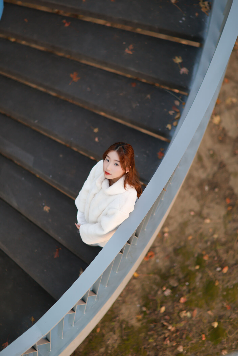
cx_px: 119
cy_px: 178
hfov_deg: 16.3
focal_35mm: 84
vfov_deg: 24.2
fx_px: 833
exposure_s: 1/125
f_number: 1.4
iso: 125
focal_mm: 85
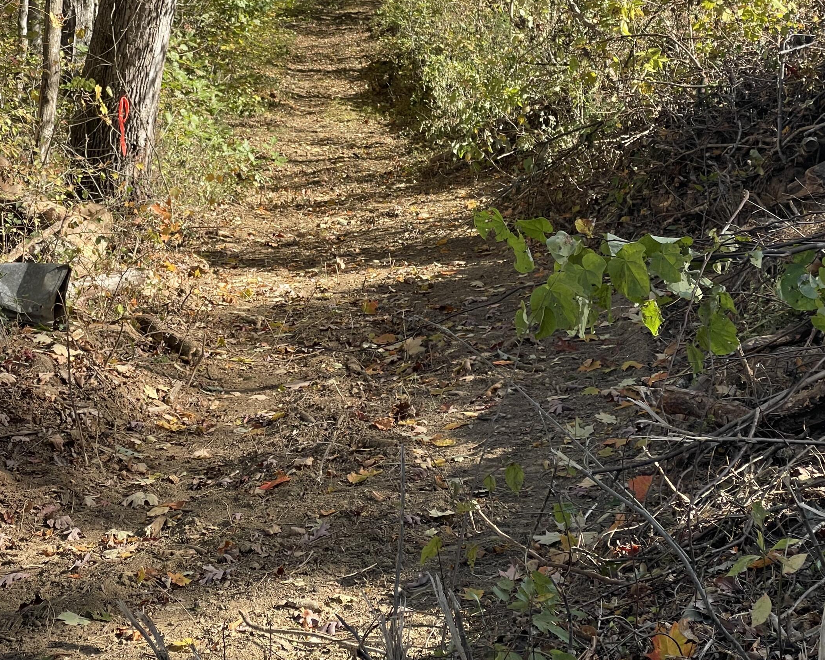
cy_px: 224
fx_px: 1758
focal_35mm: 72
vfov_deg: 21.2
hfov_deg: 26.3
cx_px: 300
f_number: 2
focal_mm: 6
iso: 25
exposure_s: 1/268
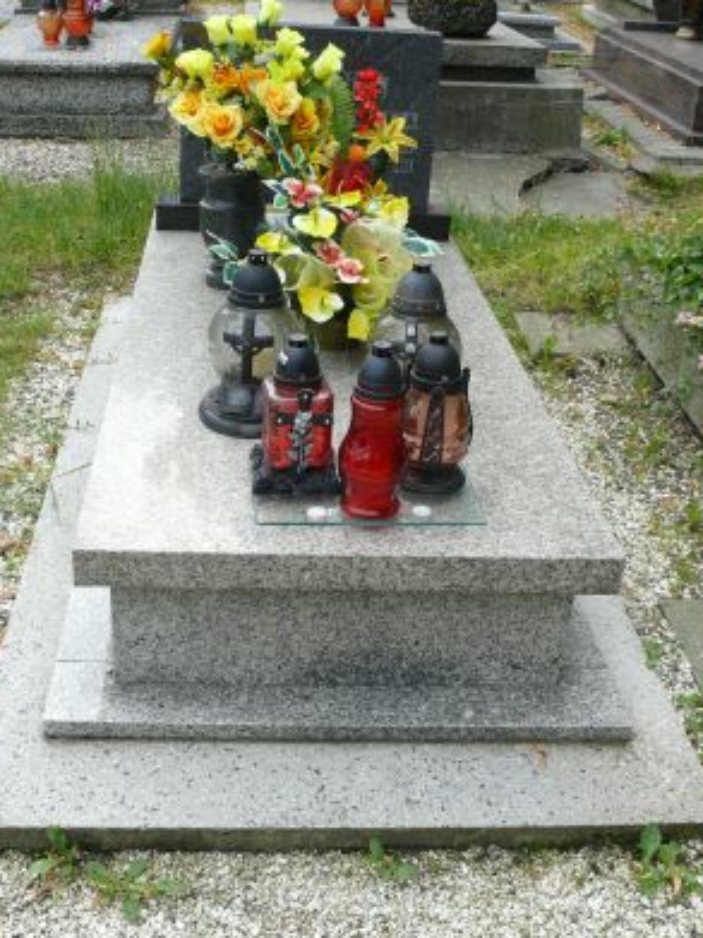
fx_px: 1165
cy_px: 521
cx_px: 324
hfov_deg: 33.6
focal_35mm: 43
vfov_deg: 43.8
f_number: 4.5
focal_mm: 7.4
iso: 100
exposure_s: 1/250
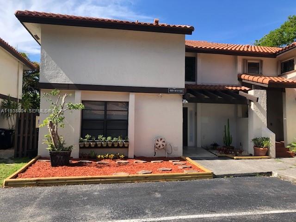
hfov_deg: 63.4
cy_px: 111
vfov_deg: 49.7
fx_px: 239
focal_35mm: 28
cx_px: 148
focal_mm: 3.99
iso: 20
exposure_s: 1/883
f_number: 1.8
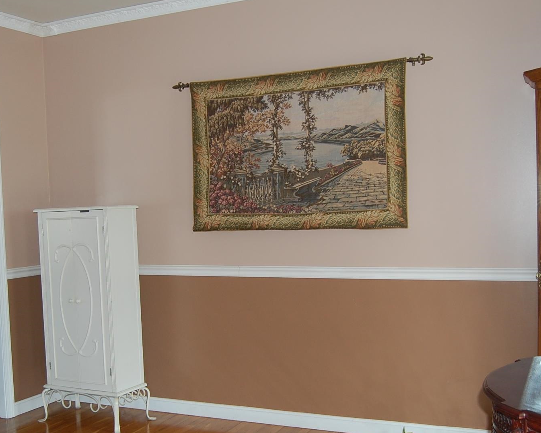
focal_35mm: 45
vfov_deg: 33.4
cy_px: 268
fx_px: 717
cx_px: 224
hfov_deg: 41.2
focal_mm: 19
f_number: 3.5
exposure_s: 1/60
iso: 400
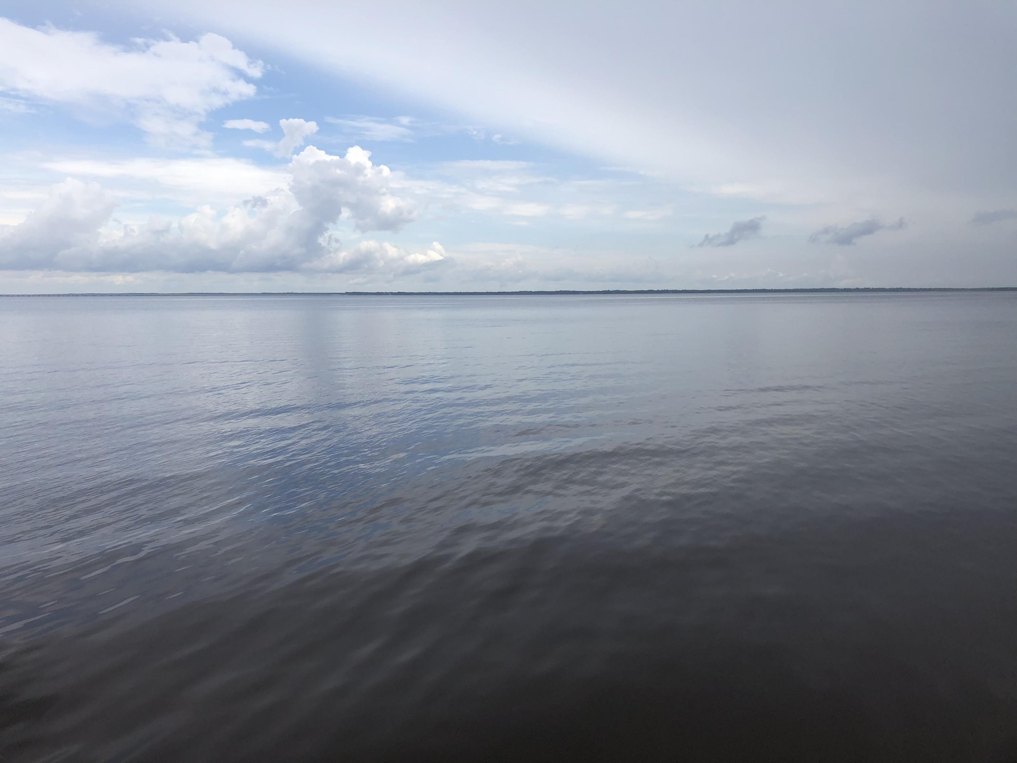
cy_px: 382
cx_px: 508
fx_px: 823
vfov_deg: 49.7
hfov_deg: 63.4
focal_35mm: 28
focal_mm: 3.99
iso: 20
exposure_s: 1/1919
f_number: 1.8
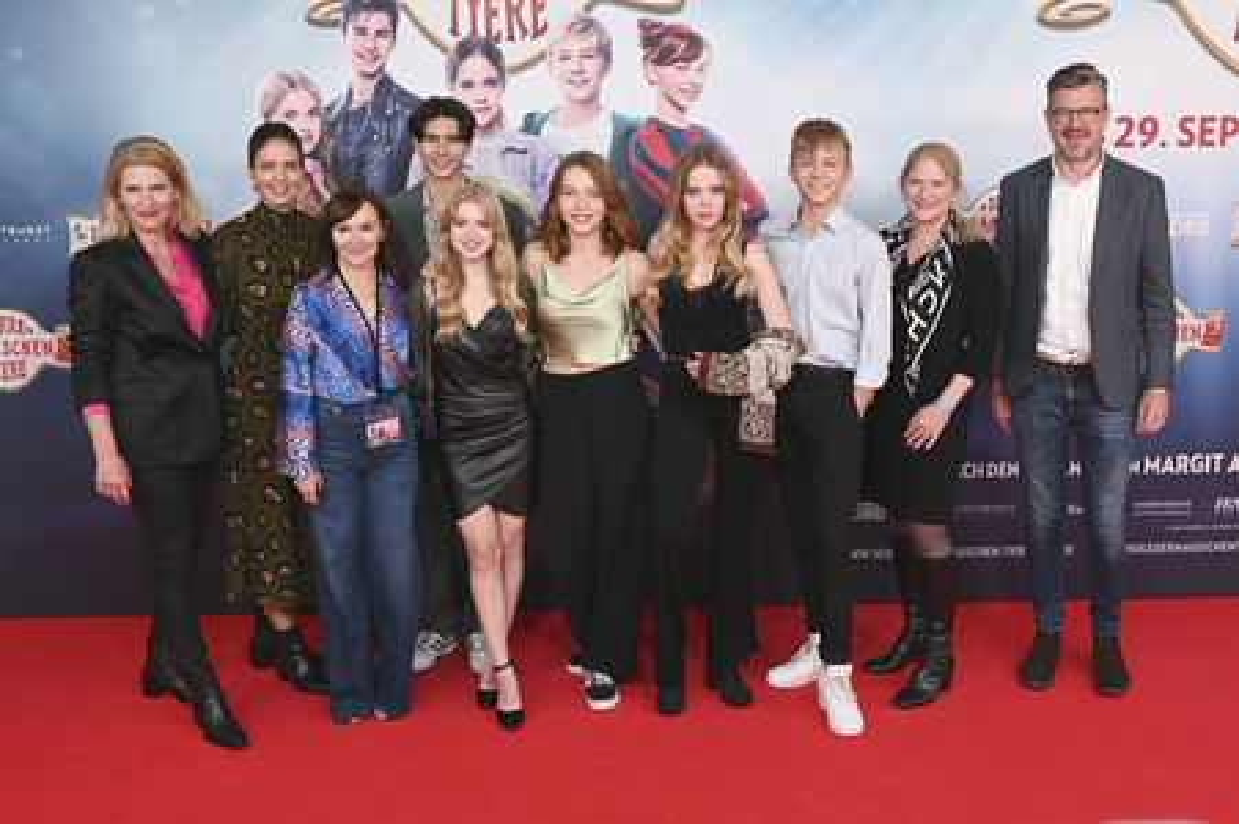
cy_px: 412
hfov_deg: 51.9
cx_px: 620
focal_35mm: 37
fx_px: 1272
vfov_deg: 35.9
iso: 1000
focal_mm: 37
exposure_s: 1/125
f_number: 8
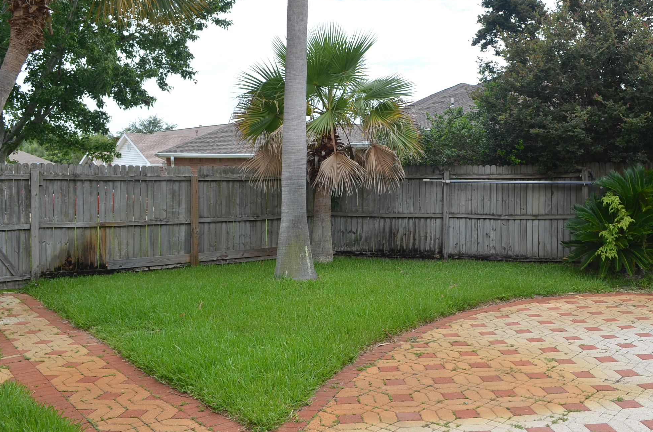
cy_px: 203
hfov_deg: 55.5
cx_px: 388
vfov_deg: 38.7
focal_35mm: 34
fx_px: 615
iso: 100
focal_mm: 18
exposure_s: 1/200
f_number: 7.1
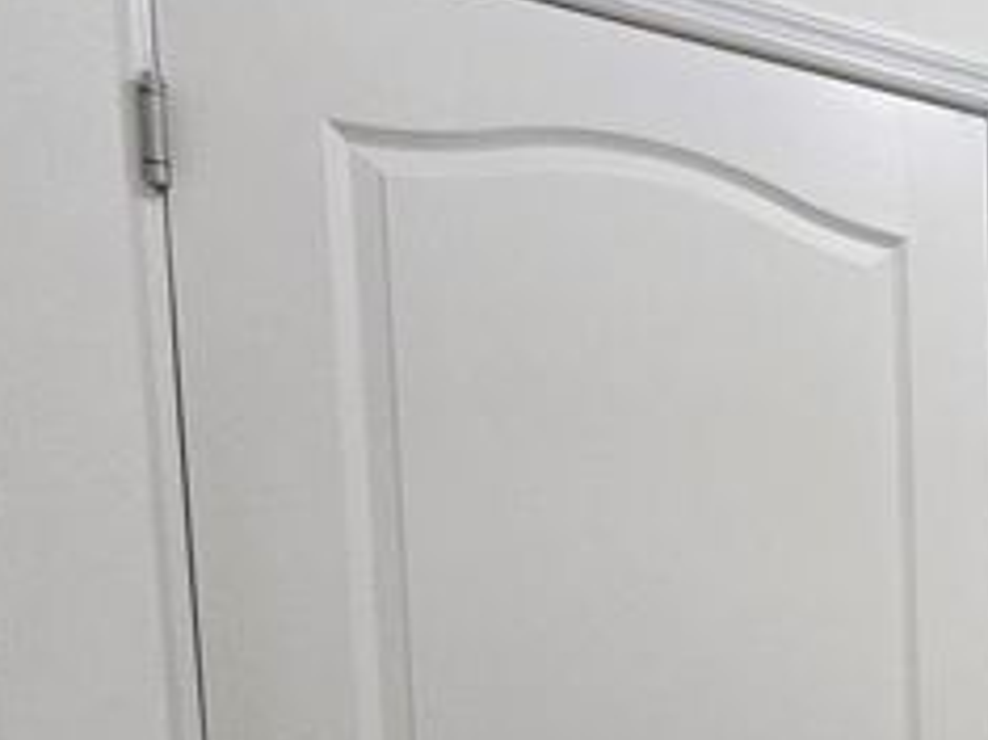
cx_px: 1356
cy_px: 786
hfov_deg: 32.3
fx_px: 1113
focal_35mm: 39
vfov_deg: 32.9
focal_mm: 2.2
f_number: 2.2
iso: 400
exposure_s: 1/100
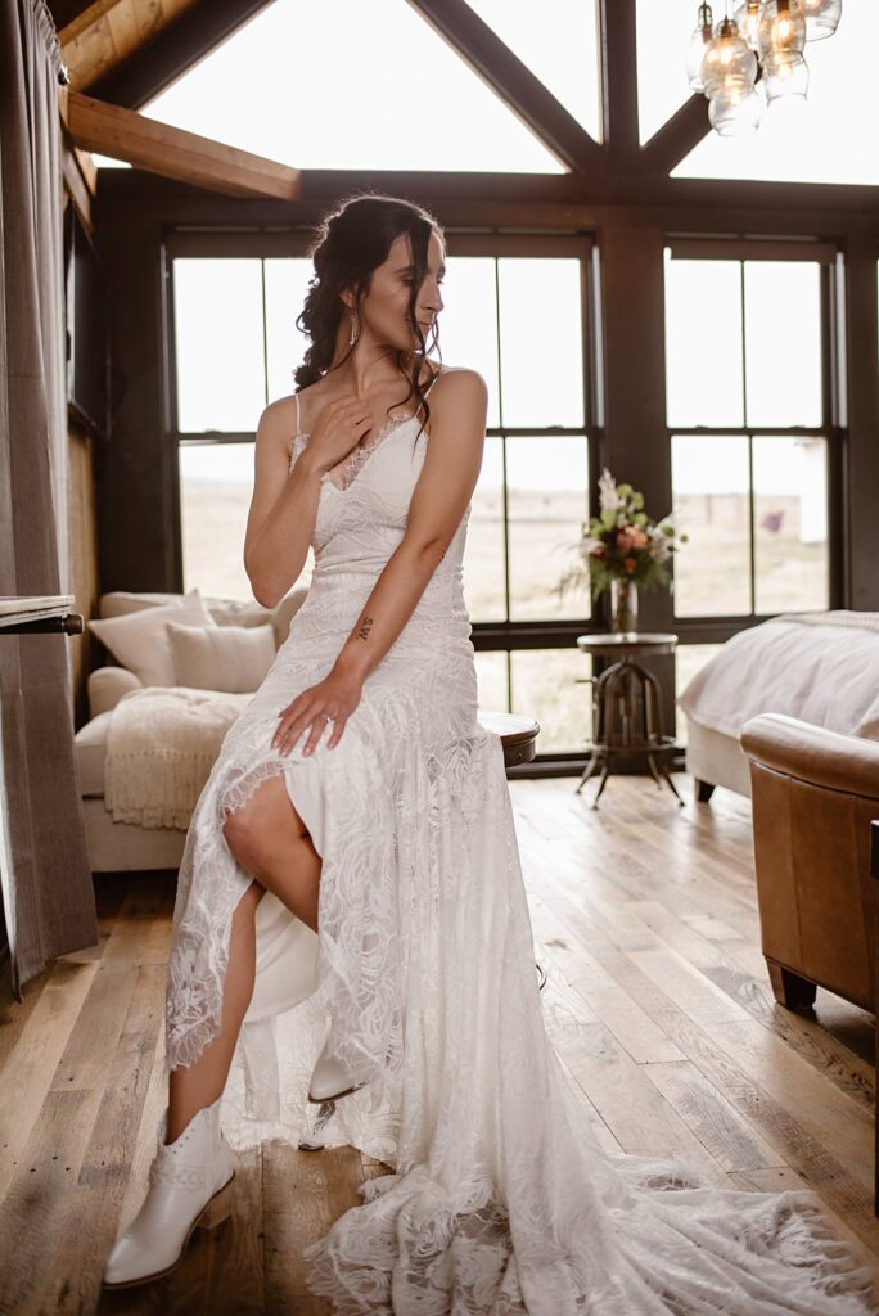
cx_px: 440
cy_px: 658
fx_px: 1280
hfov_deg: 37.9
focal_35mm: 35
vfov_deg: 54.4
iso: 500
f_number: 2.2
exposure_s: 1/400
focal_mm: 35
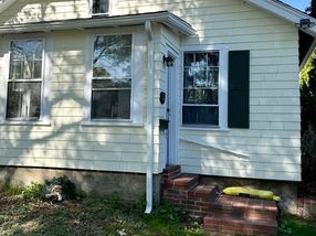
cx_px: 118
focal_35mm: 42
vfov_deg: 34.2
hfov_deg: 44.5
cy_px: 91
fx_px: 383
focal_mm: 6.76
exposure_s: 1/1727
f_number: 1.78
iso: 80
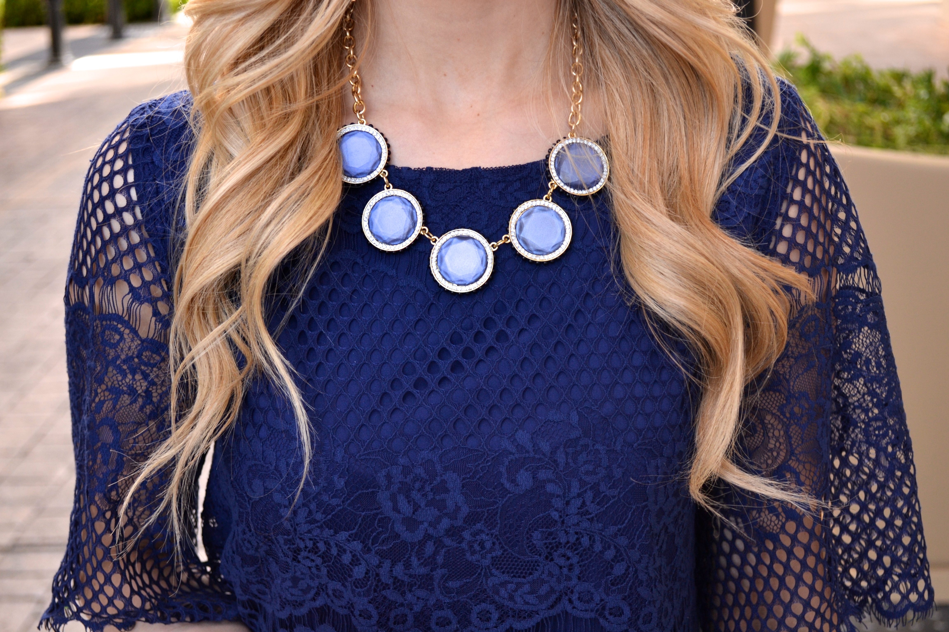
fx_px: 1502
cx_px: 474
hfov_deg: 35.1
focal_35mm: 57
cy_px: 316
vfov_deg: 23.8
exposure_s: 1/125
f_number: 5.6
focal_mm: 38
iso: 200
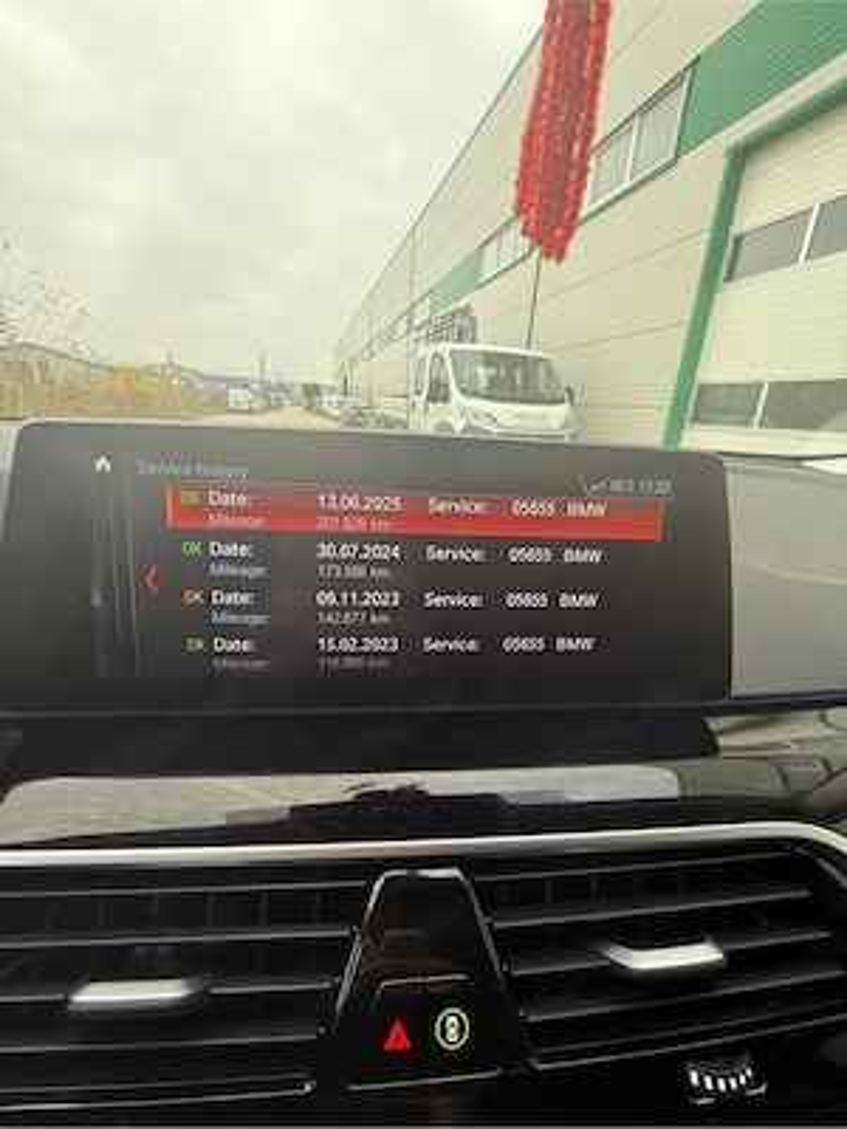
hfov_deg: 85.7
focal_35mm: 14
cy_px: 564
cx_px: 424
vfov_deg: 102.1
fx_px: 457
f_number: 2.2
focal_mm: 2.22
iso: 80
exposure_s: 1/100
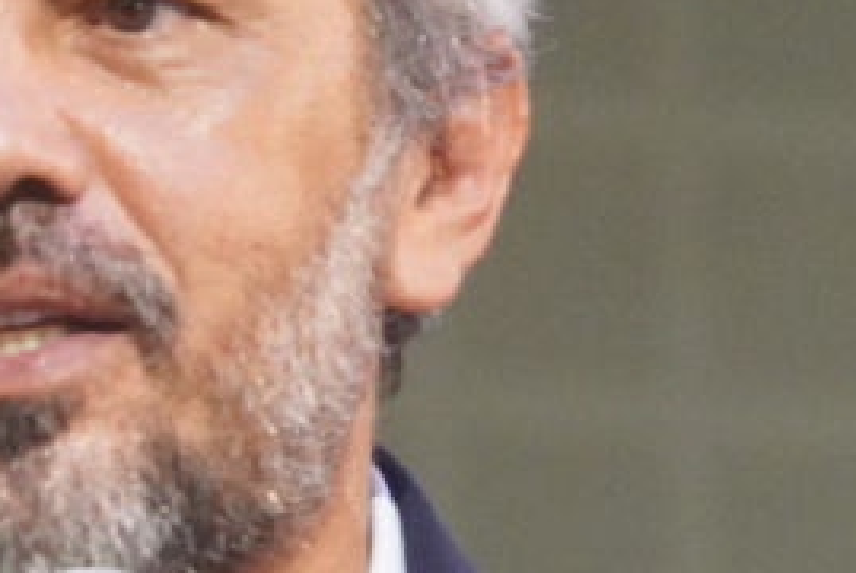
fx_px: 17186
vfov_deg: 1.9
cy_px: 1019
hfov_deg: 2.8
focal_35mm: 722
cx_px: -668
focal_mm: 120
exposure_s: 1/160
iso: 8000
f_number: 6.3
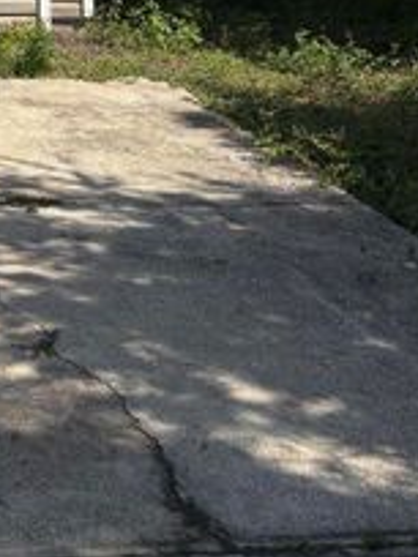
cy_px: -340
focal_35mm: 85
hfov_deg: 16.4
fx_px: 1369
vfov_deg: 19.3
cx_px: -137
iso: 50
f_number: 1.6
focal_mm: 5.96
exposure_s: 1/5348
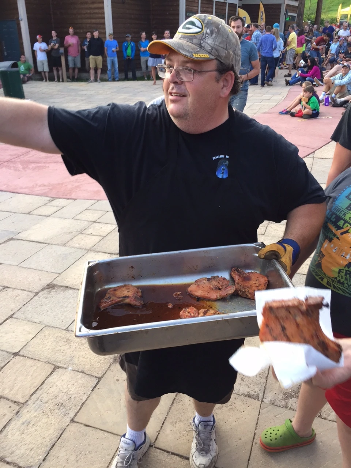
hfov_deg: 48.2
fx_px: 392
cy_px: 234
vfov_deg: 61.7
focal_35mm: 29
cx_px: 176
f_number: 2.2
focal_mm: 4.15
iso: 50
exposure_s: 1/120
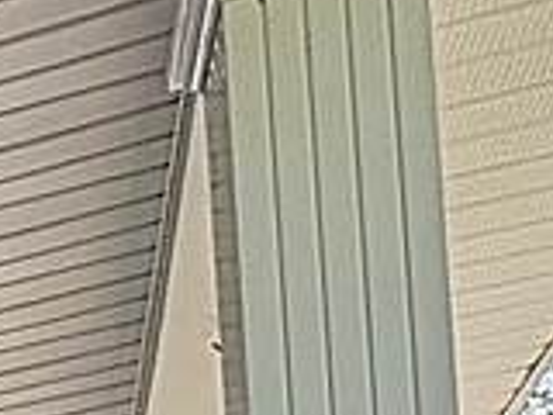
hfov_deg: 13.0
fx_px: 1789
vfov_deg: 10.6
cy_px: 1107
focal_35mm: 112
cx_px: -798
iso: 64
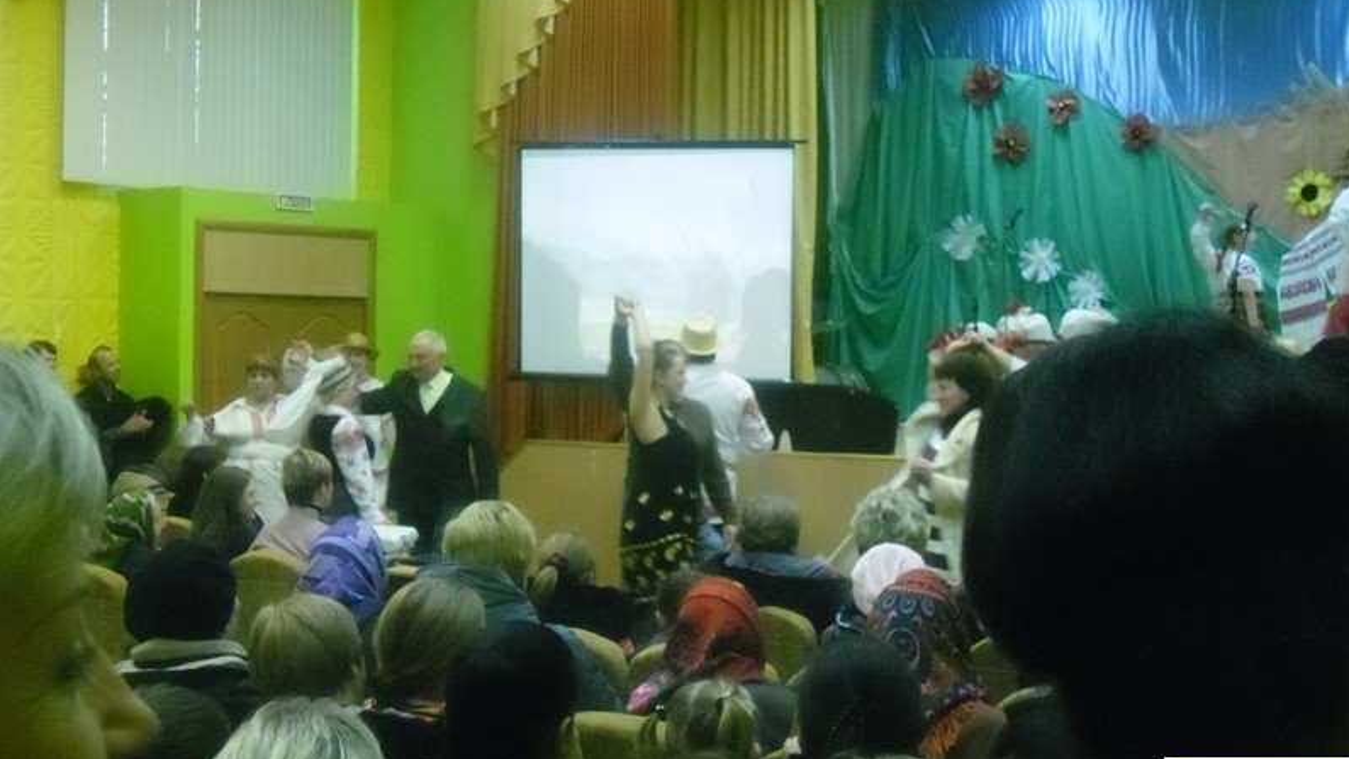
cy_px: 326
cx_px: 677
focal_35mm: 57
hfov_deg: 36.6
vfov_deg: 21.1
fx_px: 2039
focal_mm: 9.3
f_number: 5
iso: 800
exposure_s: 1/19
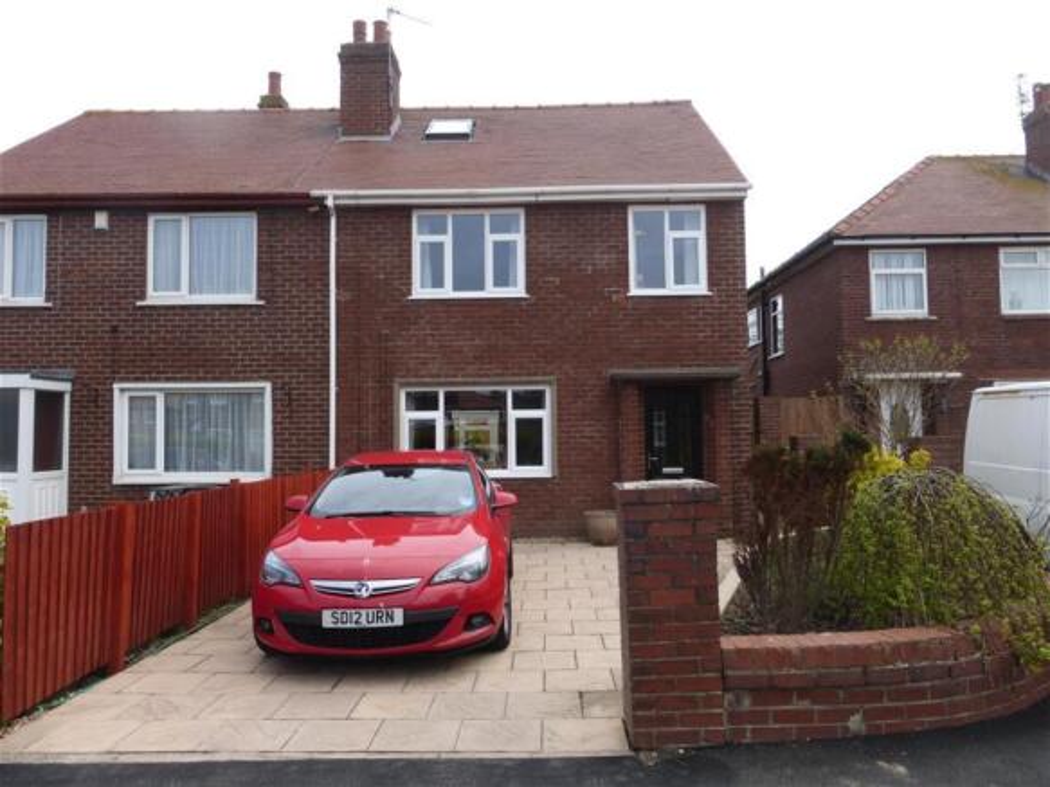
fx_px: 758
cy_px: 394
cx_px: 525
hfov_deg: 69.4
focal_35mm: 25
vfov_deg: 54.9
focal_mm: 4.3
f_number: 4
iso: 100
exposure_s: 1/320
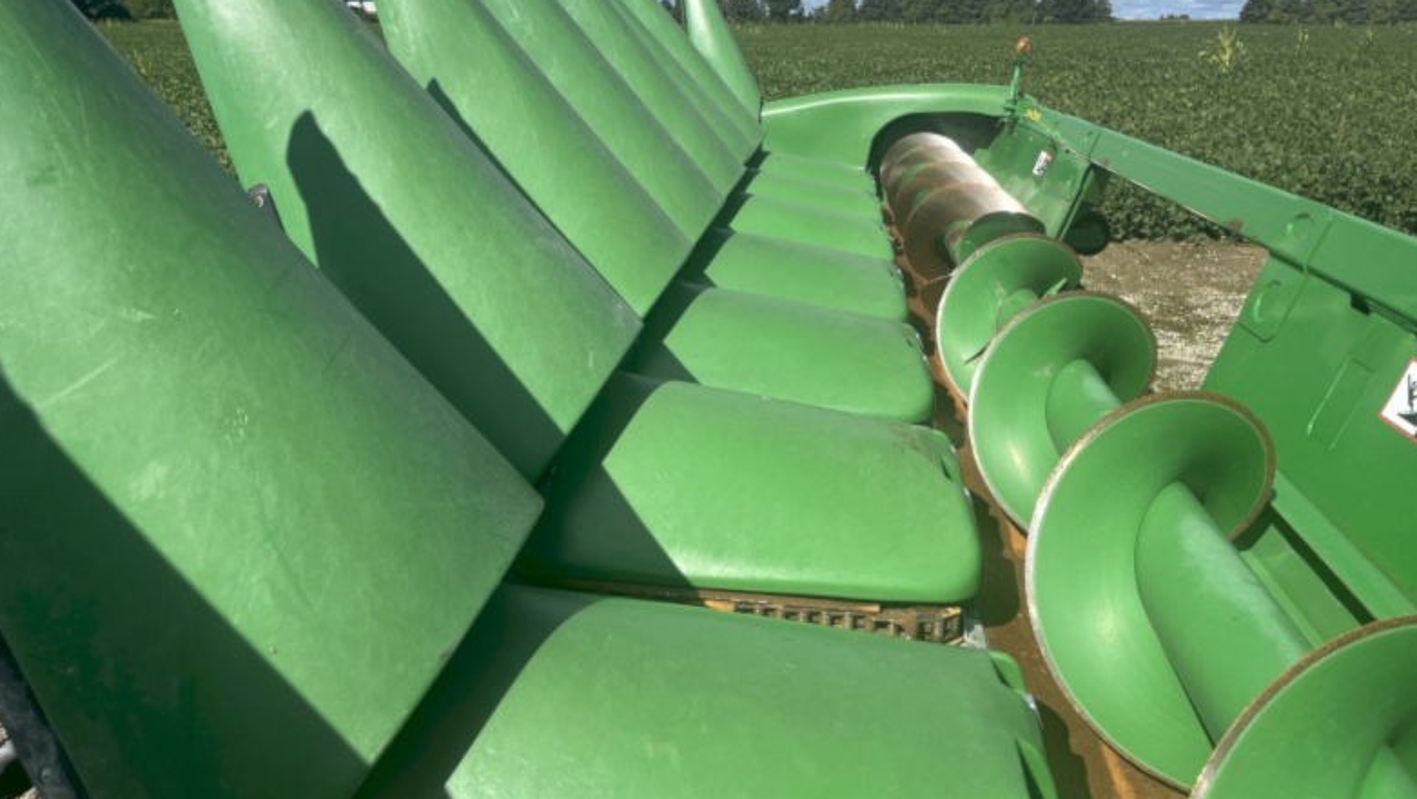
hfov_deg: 66.0
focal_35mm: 29
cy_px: 301
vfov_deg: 40.0
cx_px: 699
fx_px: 1090
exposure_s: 1/4149
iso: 50
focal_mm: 5.1
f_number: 1.6
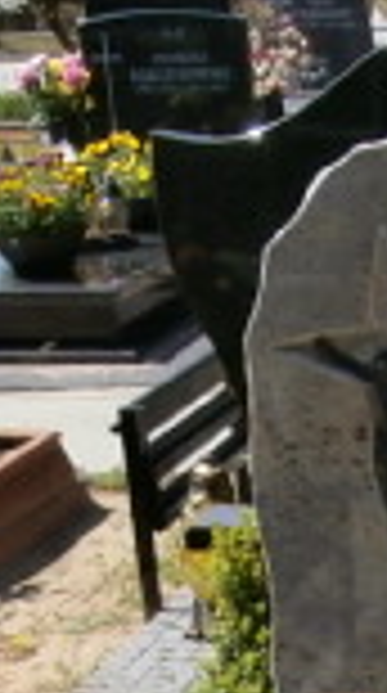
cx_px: 572
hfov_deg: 10.7
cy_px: 1066
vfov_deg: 17.5
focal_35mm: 109
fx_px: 1999
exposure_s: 1/200
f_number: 7.9
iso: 100
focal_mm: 4.2
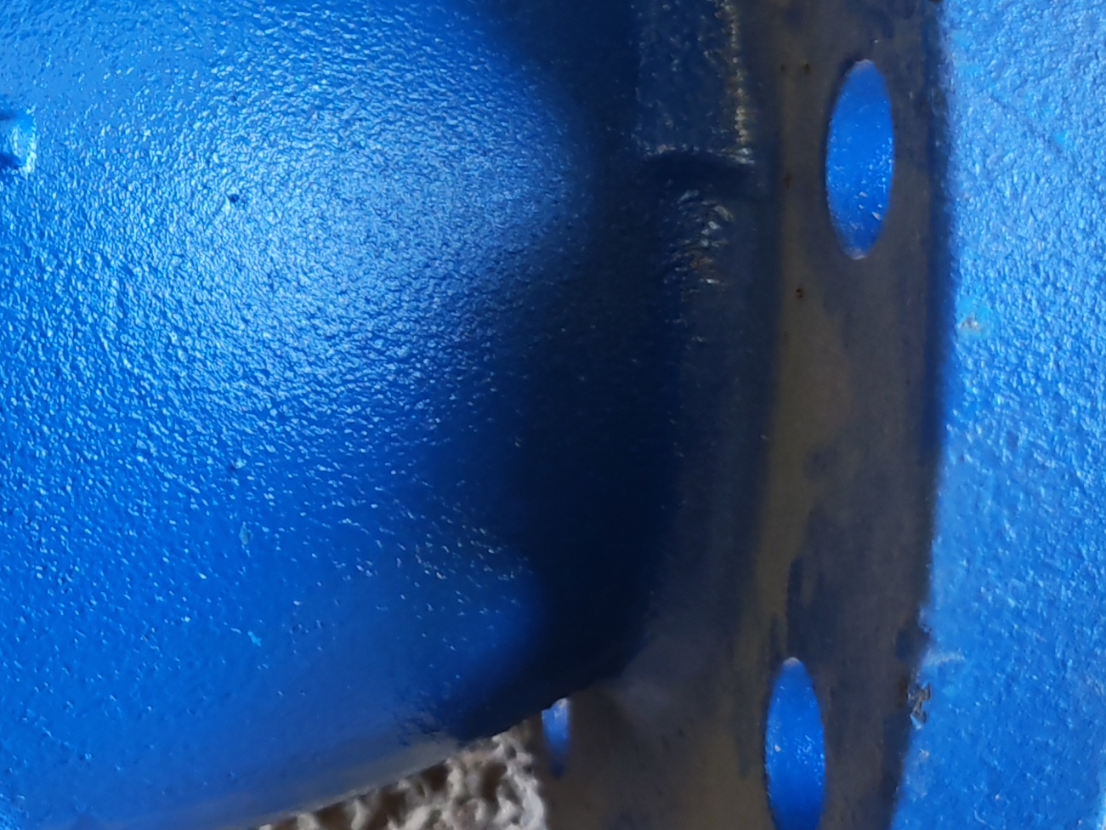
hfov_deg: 21.0
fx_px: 2716
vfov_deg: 17.1
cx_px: -324
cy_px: 87
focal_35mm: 85
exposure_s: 1/100
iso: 500
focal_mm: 6.12
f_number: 1.9
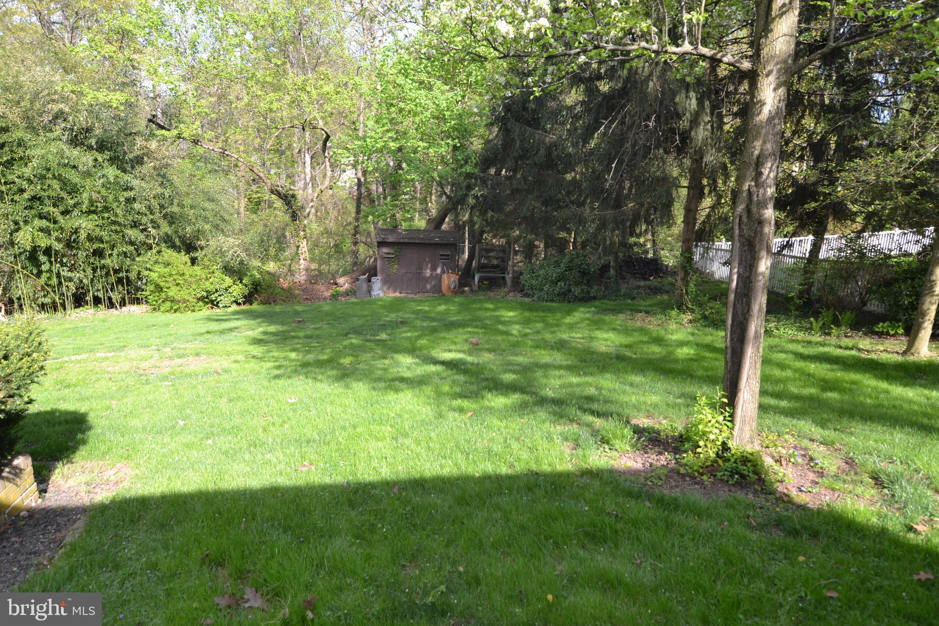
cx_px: 470
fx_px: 548
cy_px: 313
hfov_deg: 81.2
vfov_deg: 59.5
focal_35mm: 21
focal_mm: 14
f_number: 5.6
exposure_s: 1/125
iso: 140
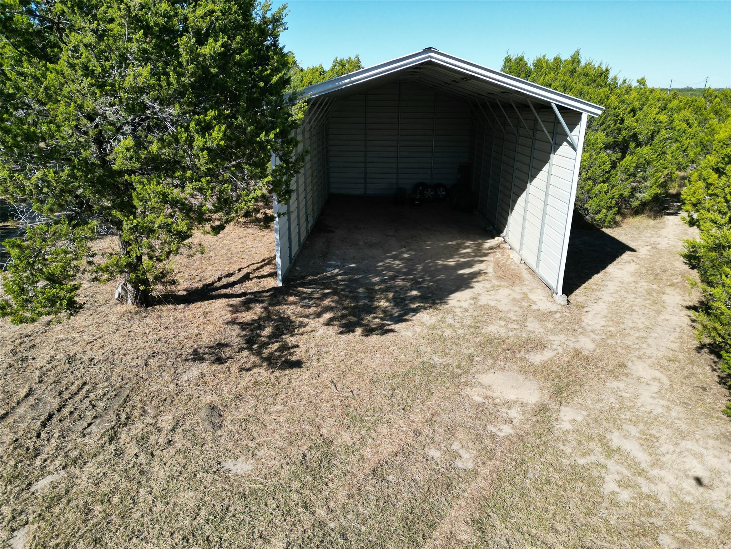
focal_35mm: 24
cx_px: 366
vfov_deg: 56.8
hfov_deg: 71.6
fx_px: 507
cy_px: 274
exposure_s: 1/3000
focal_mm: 6.72
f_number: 1.7
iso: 130
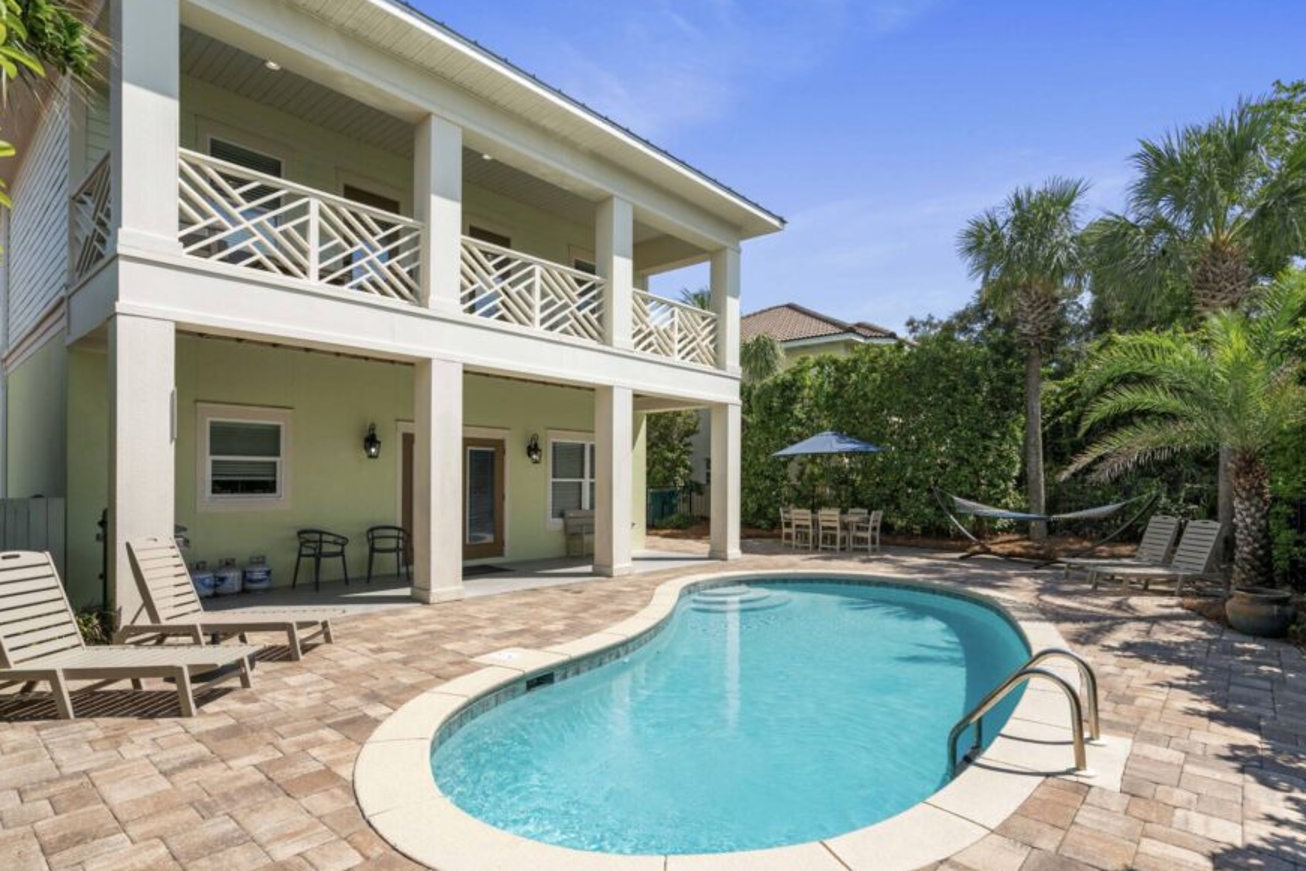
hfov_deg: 89.9
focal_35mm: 18
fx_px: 653
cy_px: 448
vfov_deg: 67.4
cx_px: 696
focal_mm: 16
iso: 320
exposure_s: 1/320
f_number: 7.1
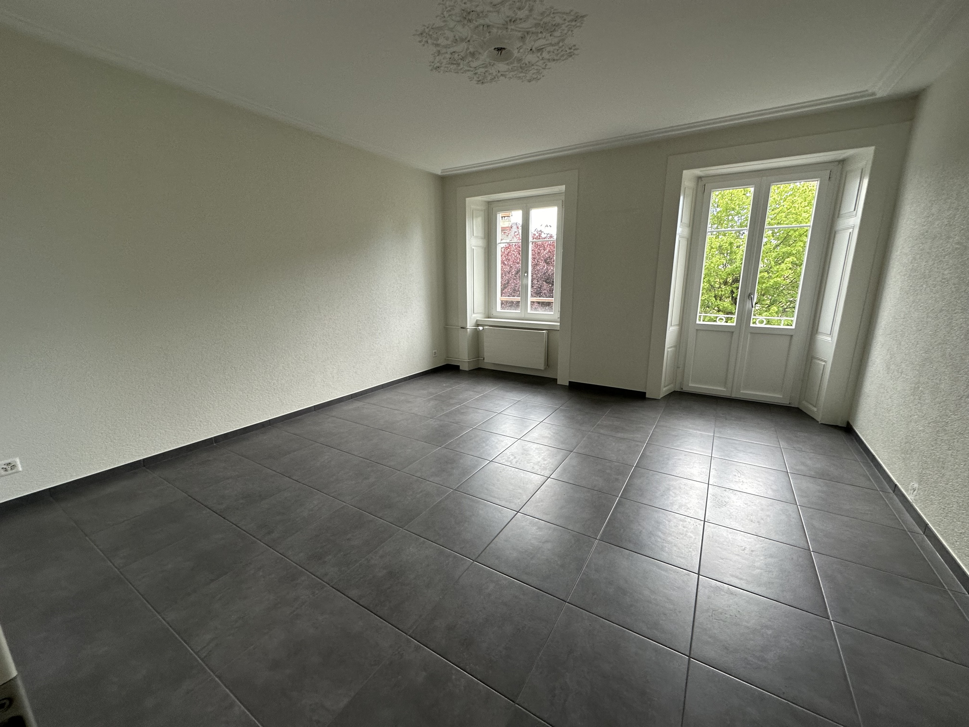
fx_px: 392
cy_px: 364
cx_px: 484
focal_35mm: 14
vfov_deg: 85.7
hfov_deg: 102.1
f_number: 2.2
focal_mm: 2.22
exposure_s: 1/100
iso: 100
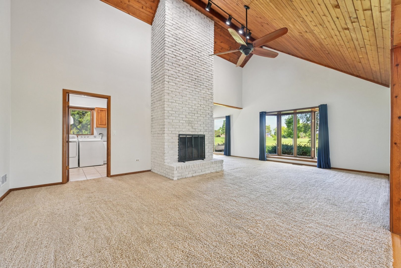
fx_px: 156
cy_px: 134
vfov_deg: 81.2
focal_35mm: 14
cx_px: 200
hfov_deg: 104.3
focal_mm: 14
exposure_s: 1/30
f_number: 8
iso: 800
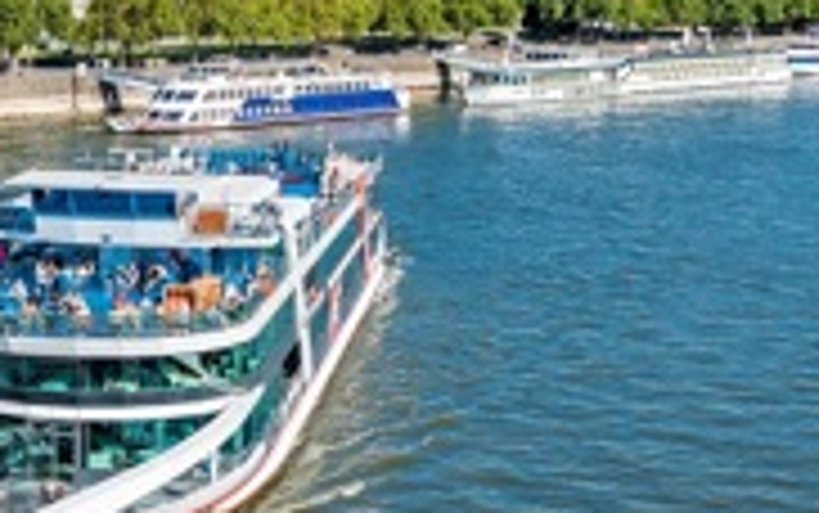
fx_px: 2122
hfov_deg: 21.2
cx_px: 32
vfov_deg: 13.7
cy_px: 99
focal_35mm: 95
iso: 100
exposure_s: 1/250
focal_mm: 34
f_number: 8
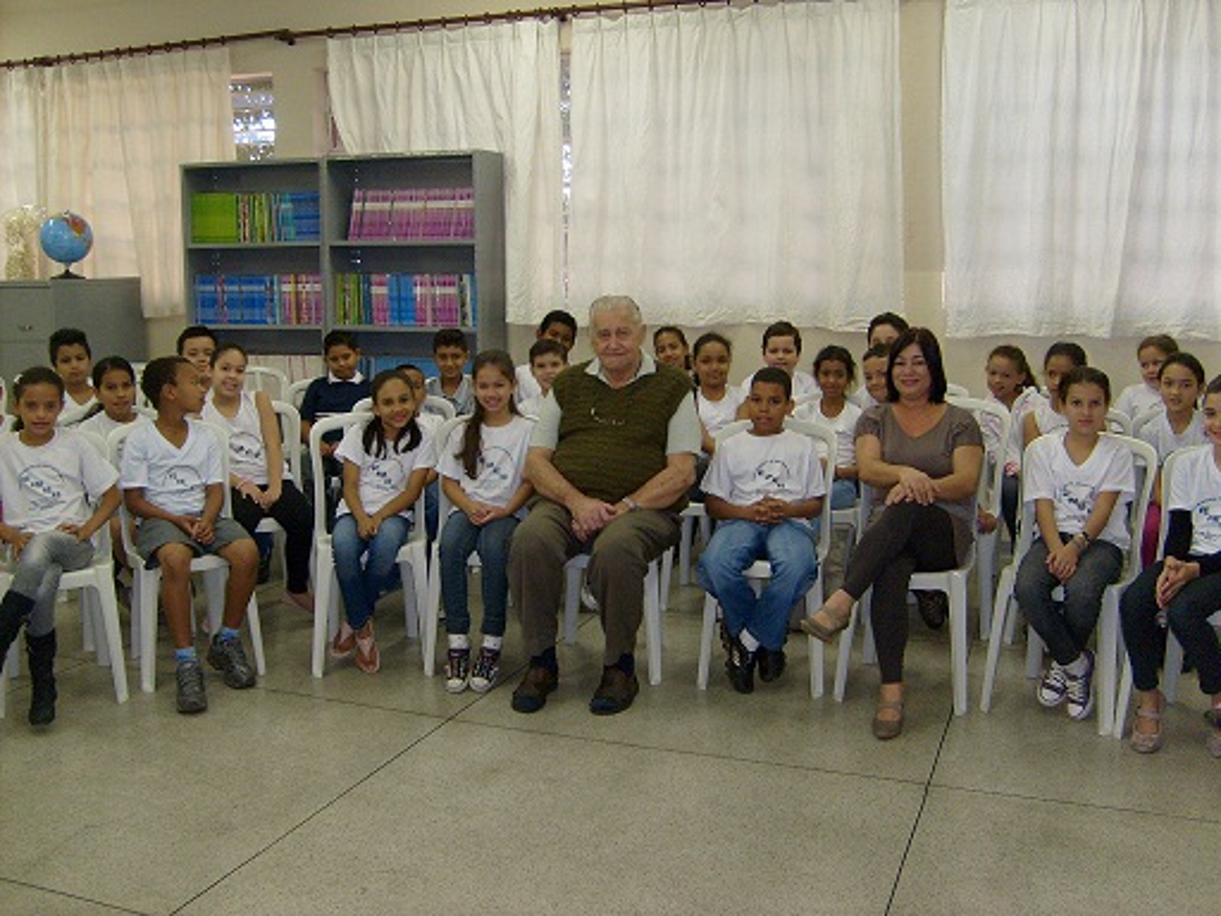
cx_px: 610
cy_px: 458
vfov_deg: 40.7
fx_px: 1235
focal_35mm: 35
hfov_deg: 52.6
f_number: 2.8
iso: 100
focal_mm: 5.8
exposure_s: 1/30
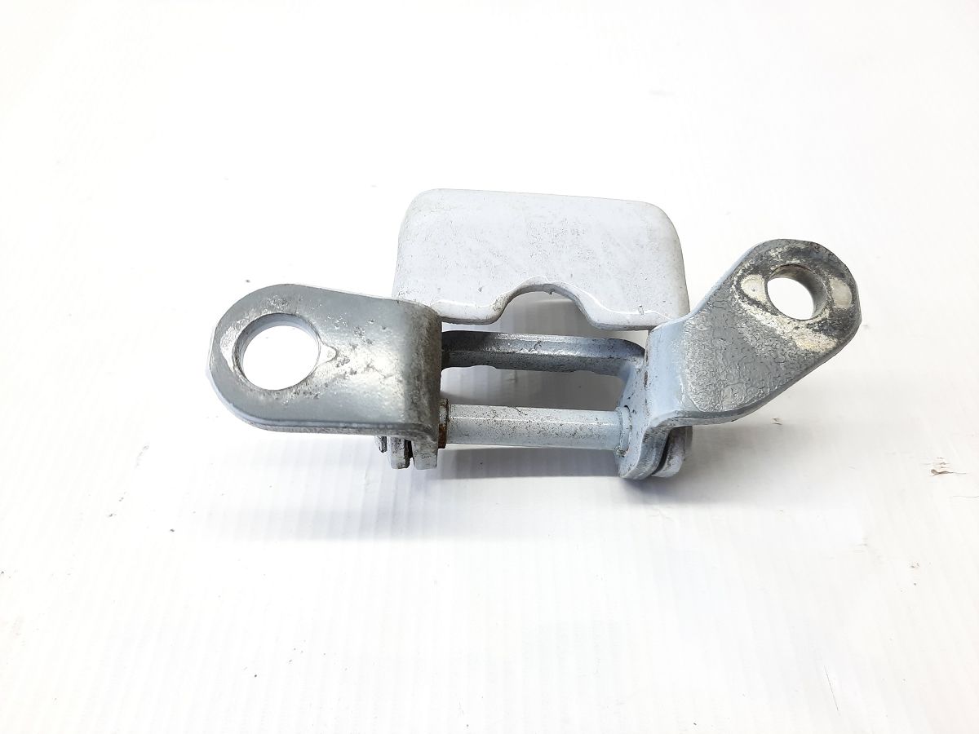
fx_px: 707
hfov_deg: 69.4
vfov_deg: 54.9
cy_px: 367
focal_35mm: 25
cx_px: 490
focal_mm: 4.6
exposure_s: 1/50
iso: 100
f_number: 2
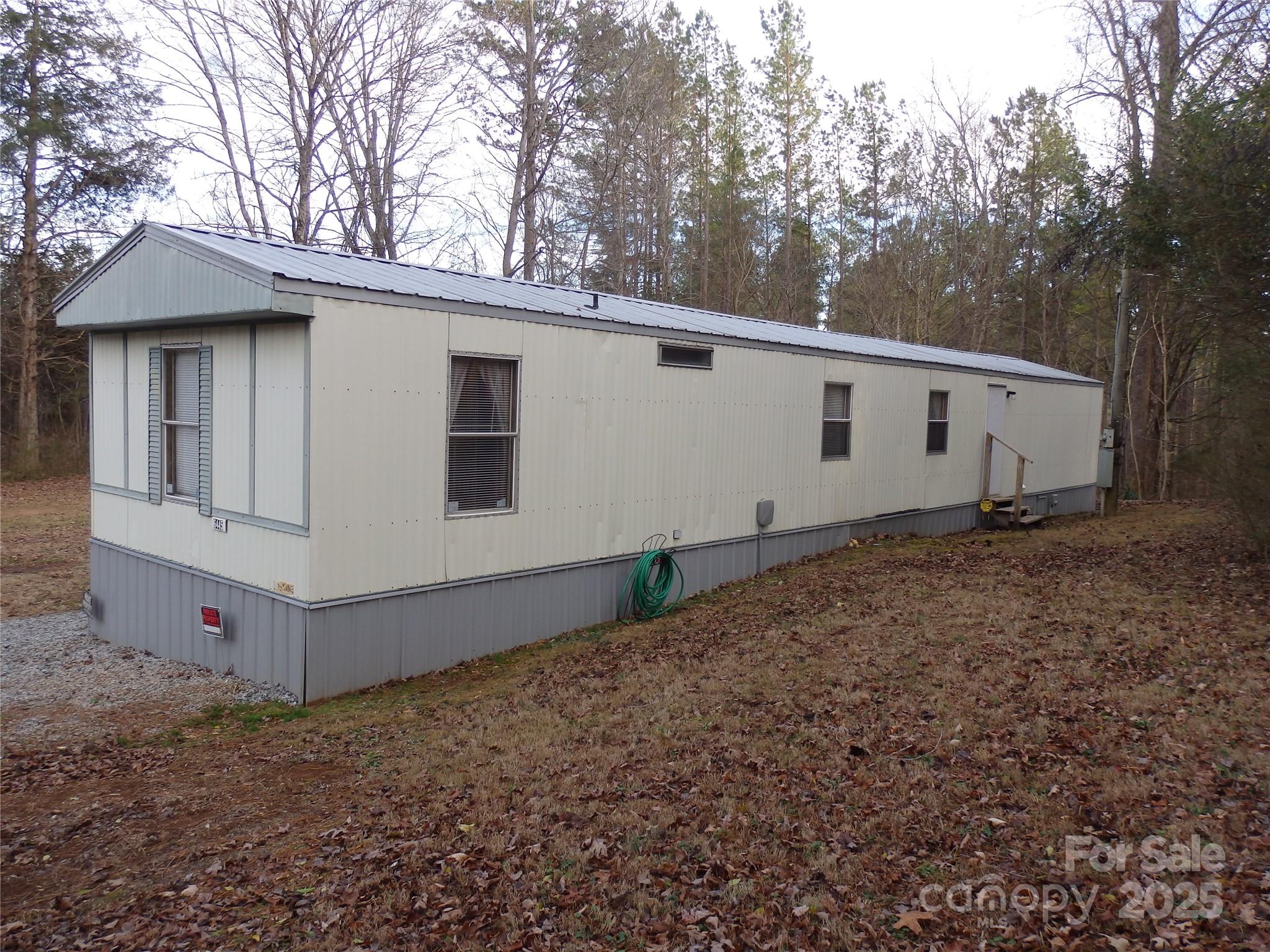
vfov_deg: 54.9
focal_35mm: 25
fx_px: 917
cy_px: 476
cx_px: 635
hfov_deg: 69.4
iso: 100
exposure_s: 1/100
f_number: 3
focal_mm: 4.5
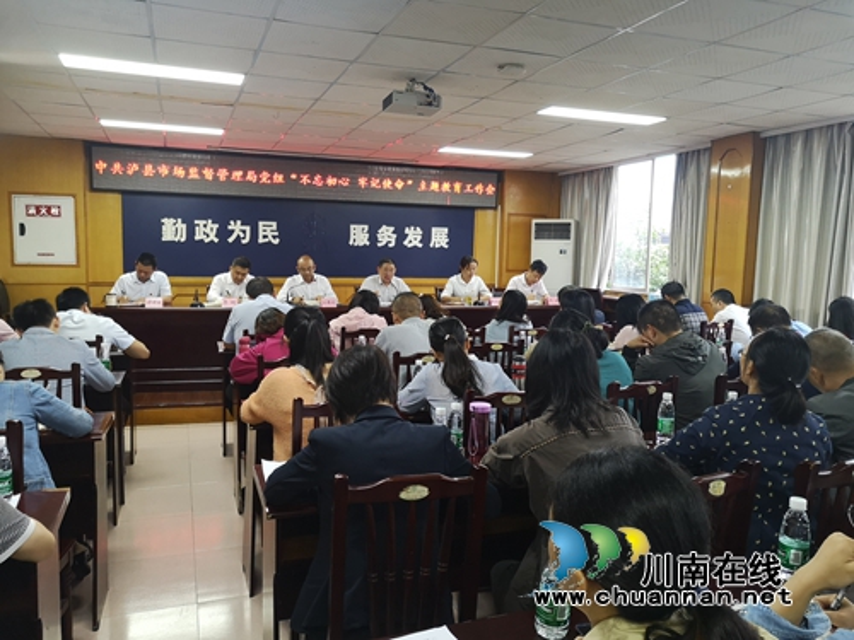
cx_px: 427
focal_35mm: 27
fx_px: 666
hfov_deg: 65.3
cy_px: 320
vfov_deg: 51.4
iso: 320
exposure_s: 1/100
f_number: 1.8
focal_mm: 3.95
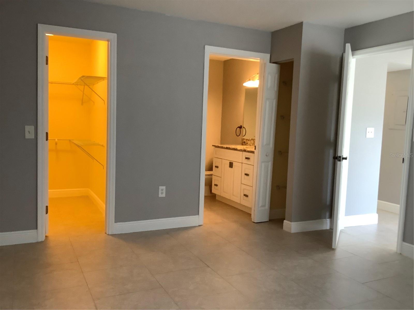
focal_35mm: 31
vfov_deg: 45.4
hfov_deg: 58.4
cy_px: 155
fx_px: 371
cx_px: 207
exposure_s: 1/60
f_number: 2.4
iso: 160
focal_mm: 3.3
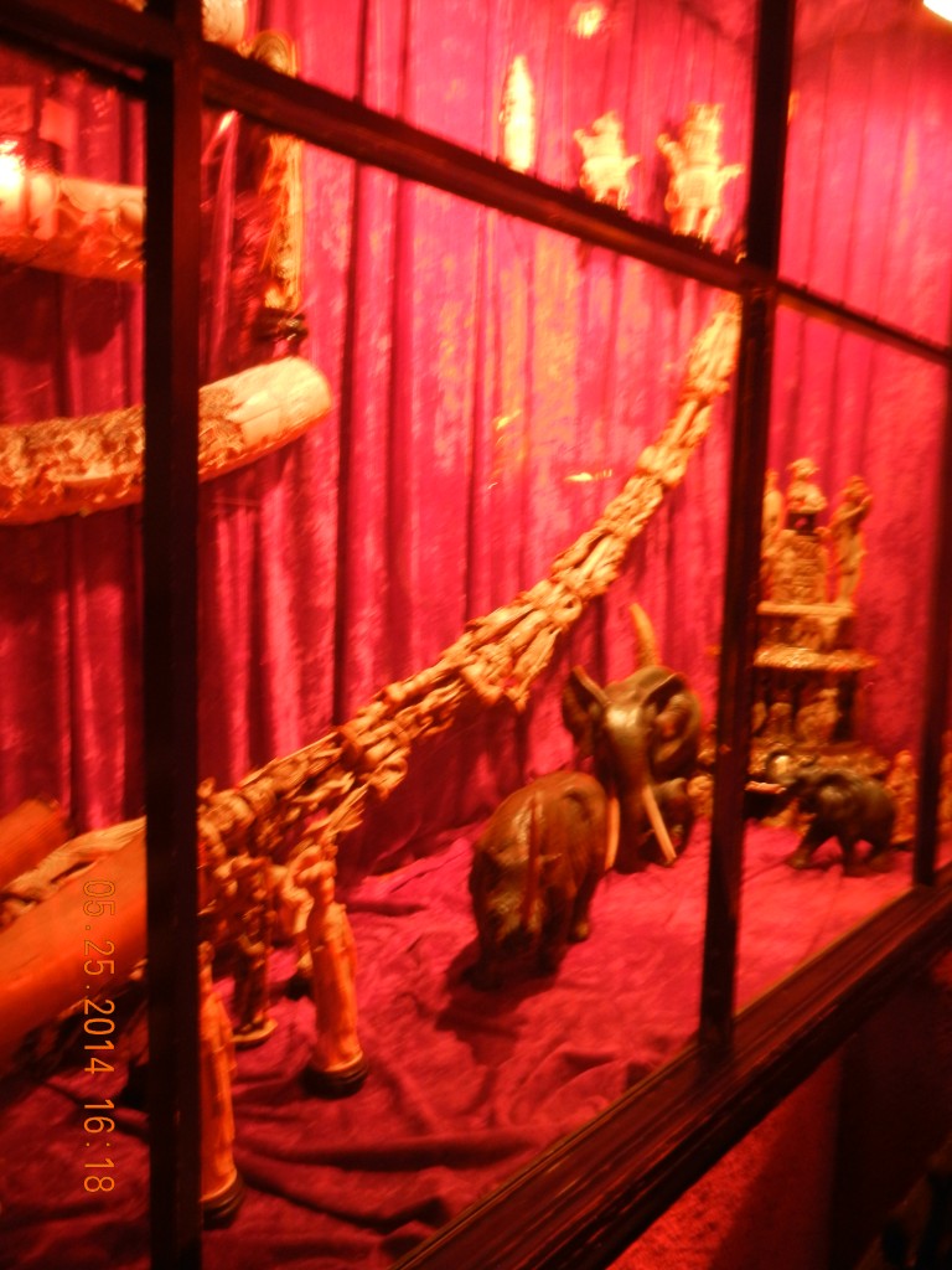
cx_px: 476
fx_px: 1100
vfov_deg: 60.0
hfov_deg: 46.8
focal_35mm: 30
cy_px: 635
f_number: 3.5
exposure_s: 1
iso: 315
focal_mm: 5.4
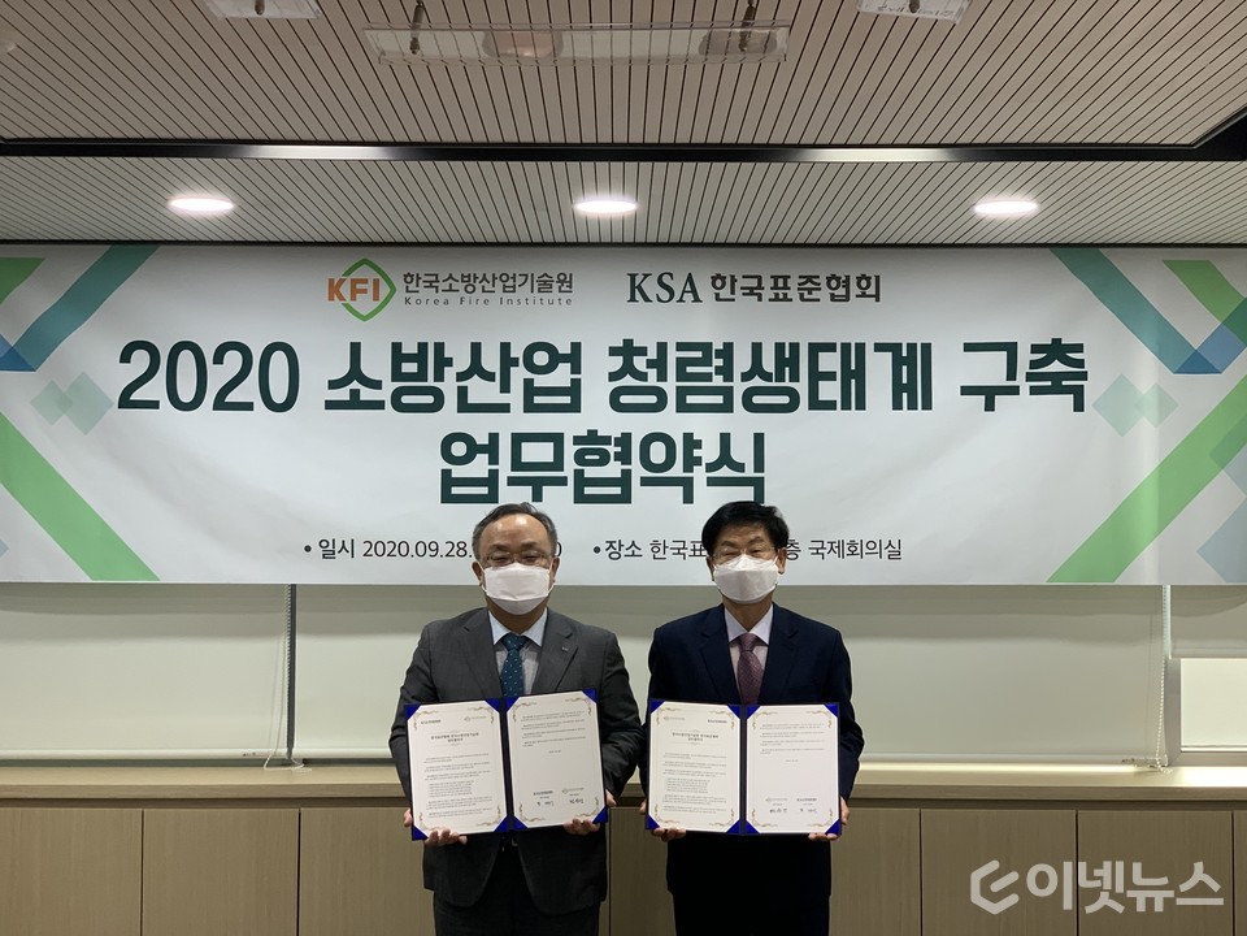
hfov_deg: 36.8
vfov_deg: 28.0
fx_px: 1873
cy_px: 468
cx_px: 624
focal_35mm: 52
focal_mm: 6
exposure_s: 1/60
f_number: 2.4
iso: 100
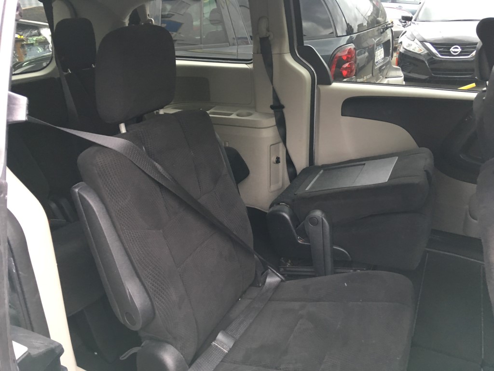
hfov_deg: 61.7
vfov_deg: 48.2
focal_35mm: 29
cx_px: 247
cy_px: 186
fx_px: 414
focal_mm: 4.15
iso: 100
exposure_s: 1/30
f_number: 2.2
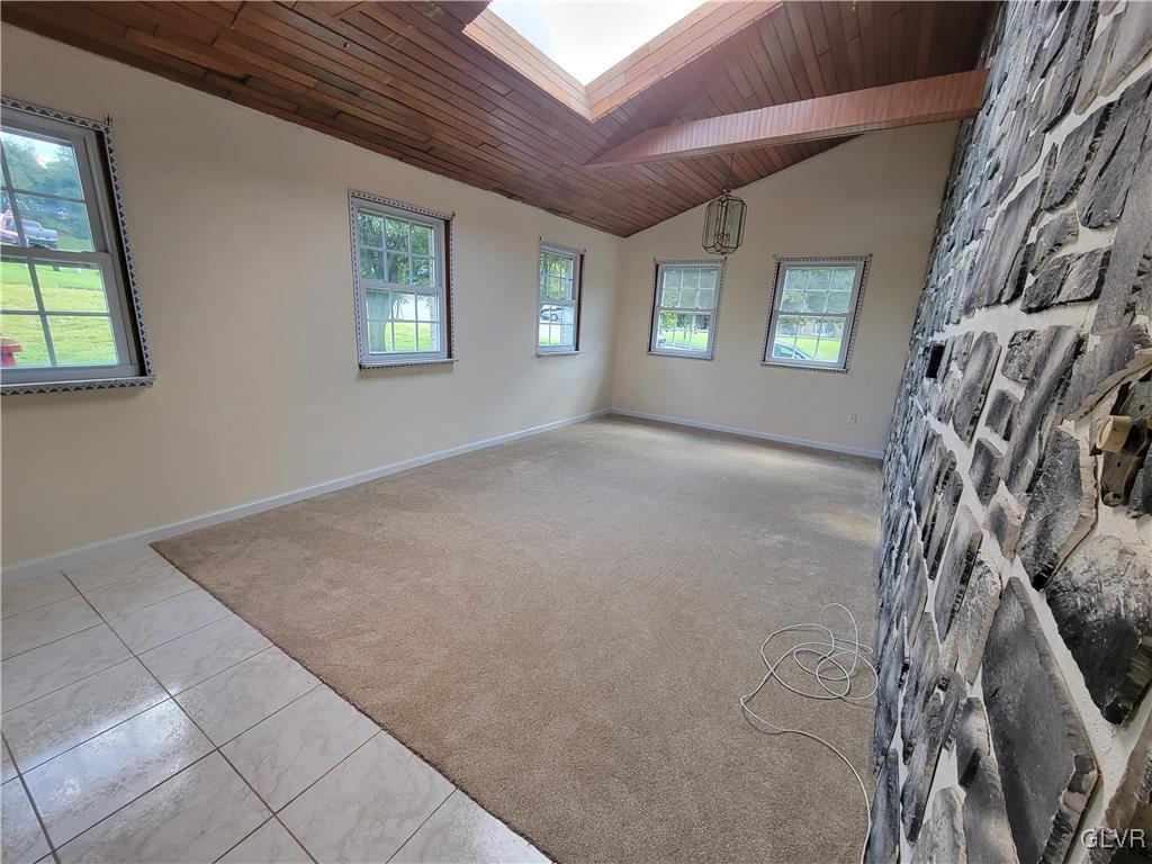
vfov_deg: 89.9
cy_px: 432
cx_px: 576
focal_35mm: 13
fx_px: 433
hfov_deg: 106.2
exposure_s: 1/60
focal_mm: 2.2
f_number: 2.2
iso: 125
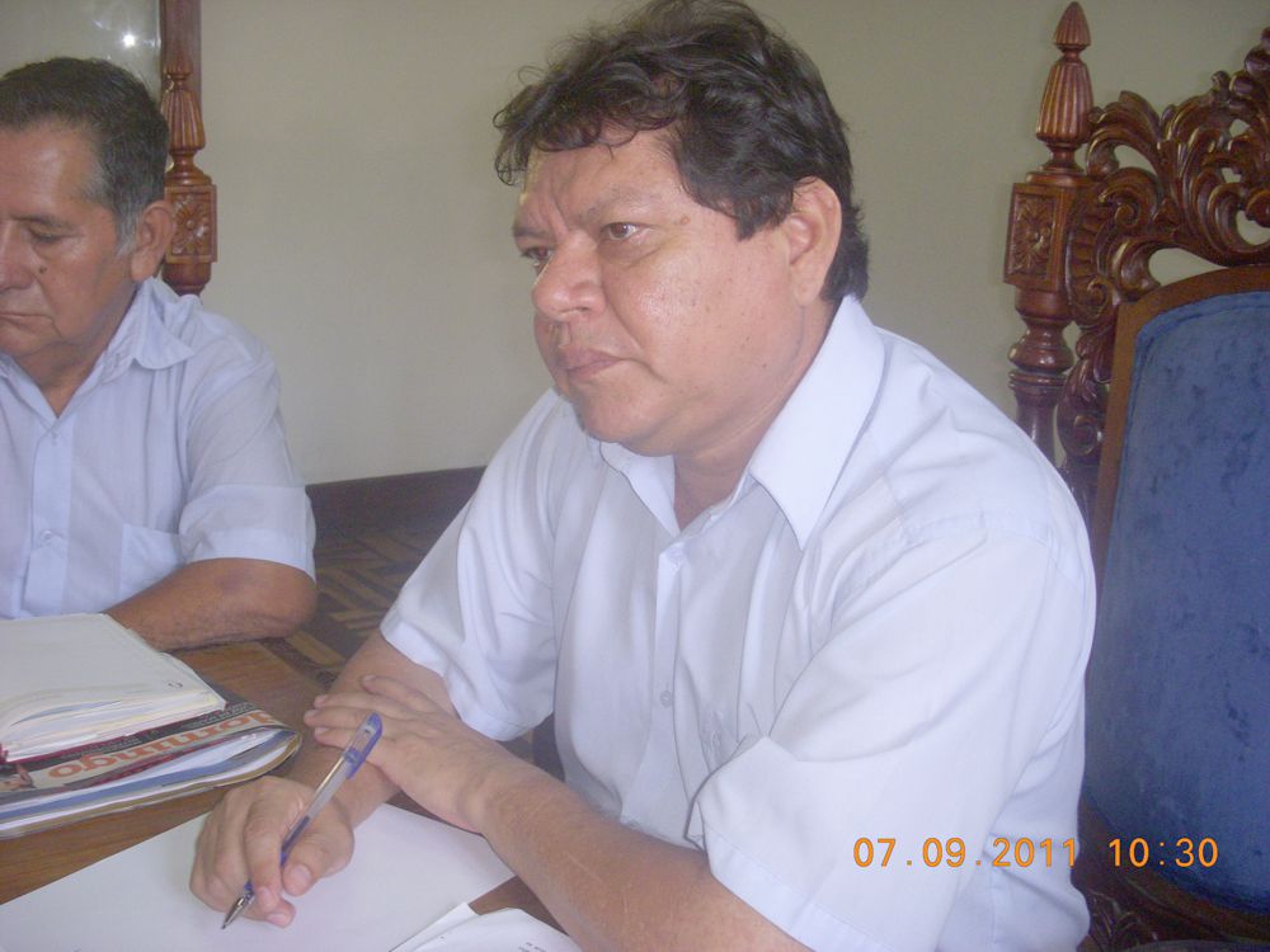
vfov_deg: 30.9
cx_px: 635
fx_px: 1724
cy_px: 476
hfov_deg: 40.4
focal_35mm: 47
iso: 200
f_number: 3.4
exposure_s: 1/25
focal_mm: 7.9
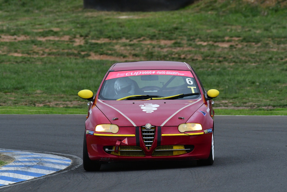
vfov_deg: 1.8
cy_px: 96
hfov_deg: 2.7
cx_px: 144
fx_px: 5981
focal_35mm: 750
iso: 2000
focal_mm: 500
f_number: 10
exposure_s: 1/640
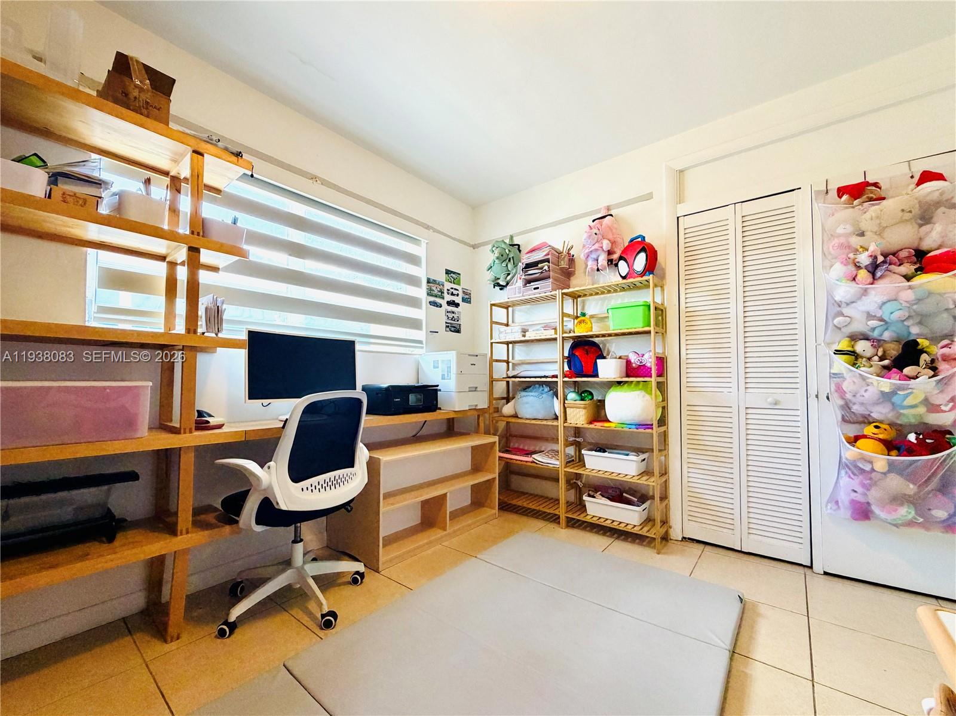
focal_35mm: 14
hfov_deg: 102.1
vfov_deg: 85.6
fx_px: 387
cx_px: 478
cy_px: 358
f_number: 2.2
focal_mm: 2.22
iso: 250
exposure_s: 1/60
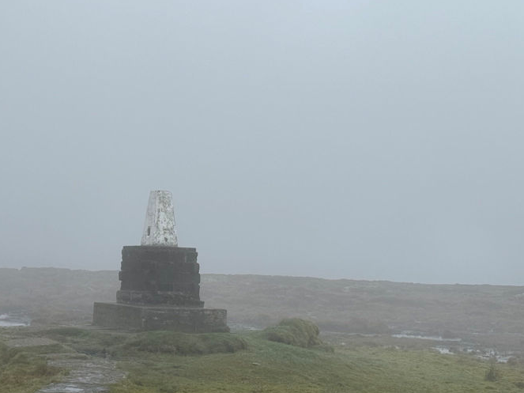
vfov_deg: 20.1
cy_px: 239
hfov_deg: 26.6
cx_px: 186
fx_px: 1105
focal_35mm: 73
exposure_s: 1/3817
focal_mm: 6.76
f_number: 1.78
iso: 64
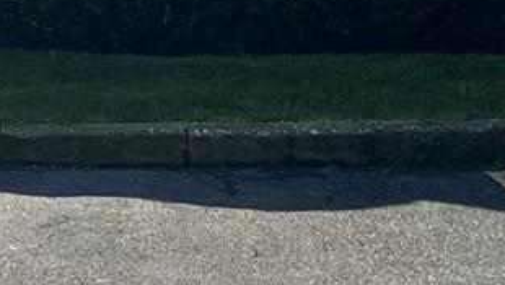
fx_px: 2506
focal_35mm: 187
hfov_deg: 11.2
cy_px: -363
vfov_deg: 6.3
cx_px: -186
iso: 50
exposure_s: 1/3257
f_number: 1.5
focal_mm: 5.7
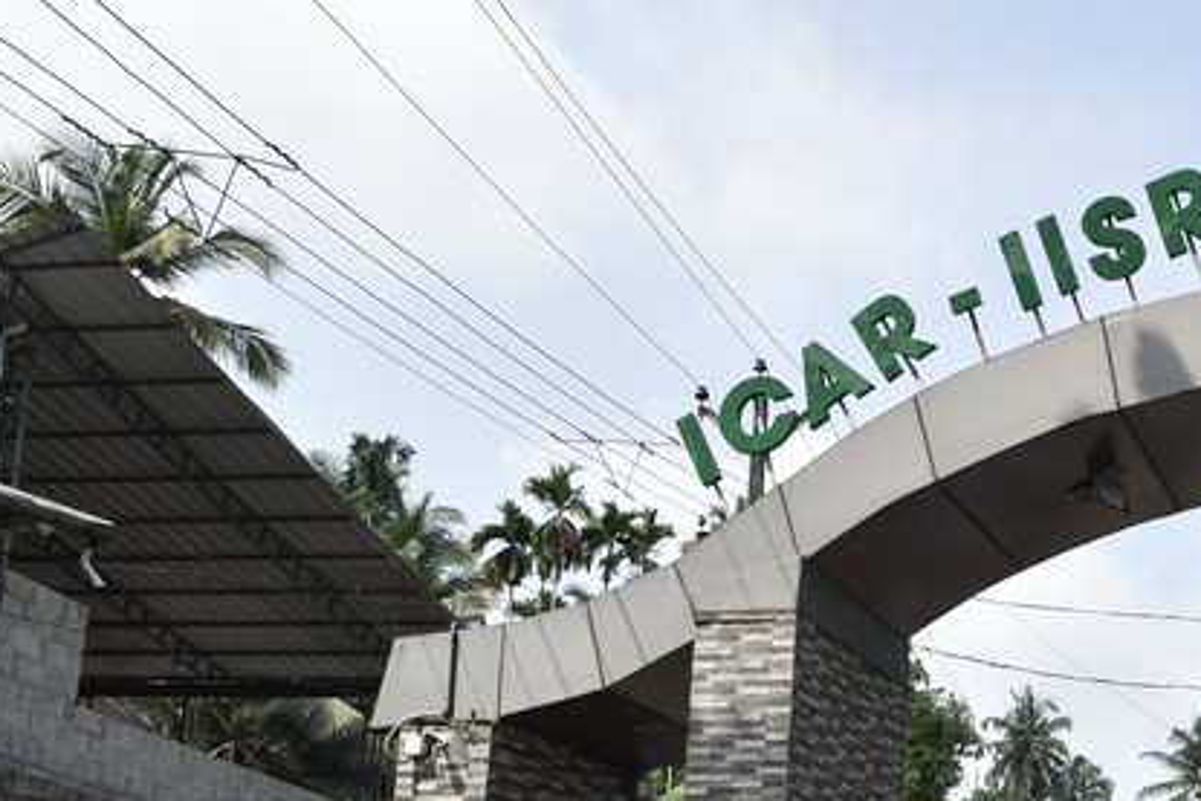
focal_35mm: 52
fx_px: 1735
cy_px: 821
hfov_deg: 35.7
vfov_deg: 24.7
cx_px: 1103
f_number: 6.3
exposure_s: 1/250
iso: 100
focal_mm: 16
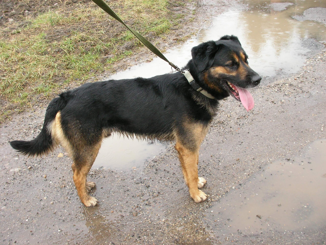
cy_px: 122
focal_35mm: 38
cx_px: 163
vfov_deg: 37.7
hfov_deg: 49.0
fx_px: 358
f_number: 4.5
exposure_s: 1/90
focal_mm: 6.3
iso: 100
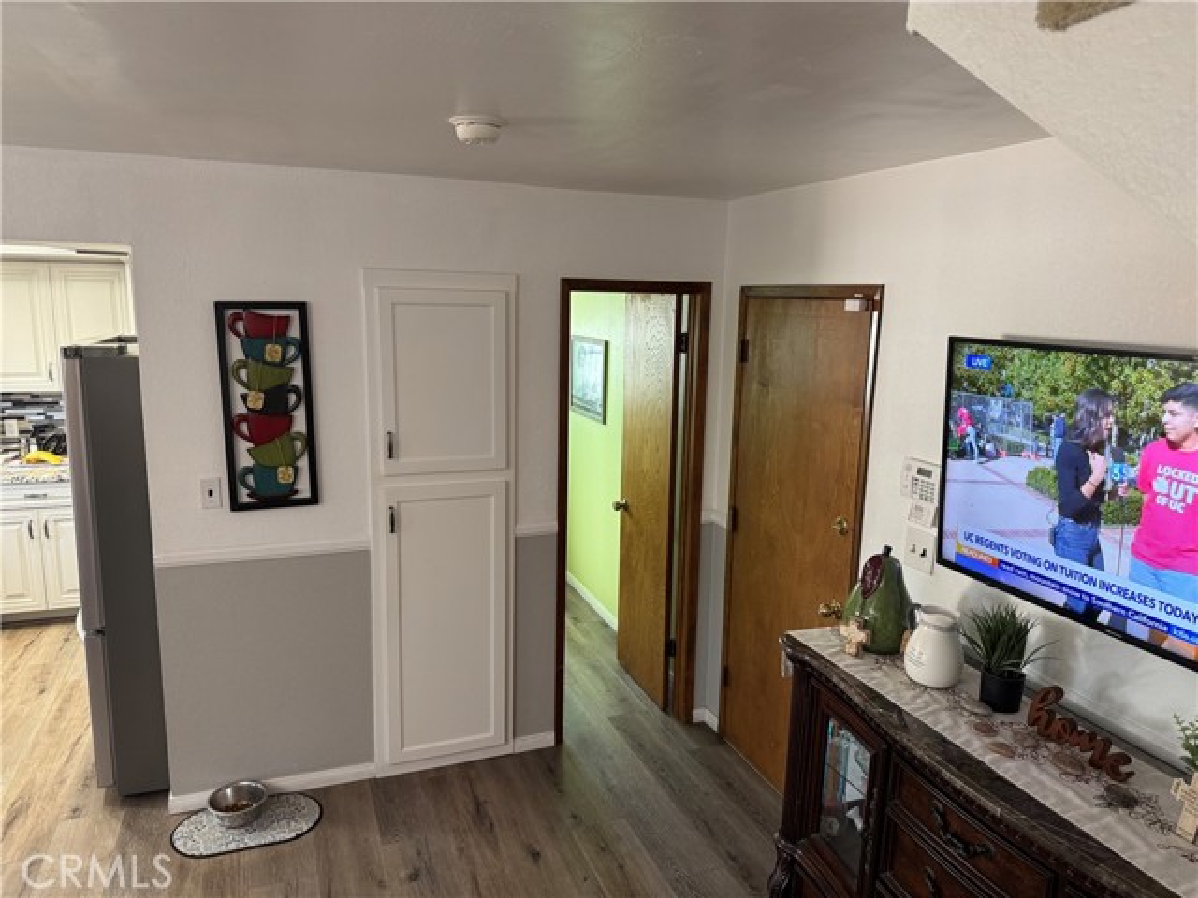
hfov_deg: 71.6
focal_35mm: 24
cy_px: 449
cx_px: 599
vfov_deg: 56.8
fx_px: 831
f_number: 1.78
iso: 200
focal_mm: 6.76
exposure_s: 1/60
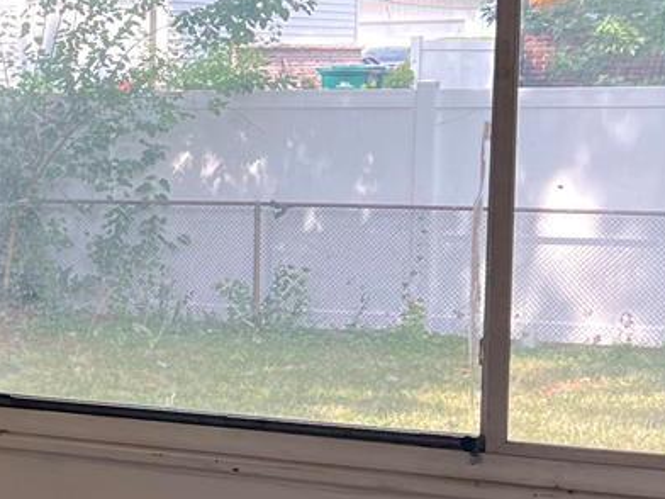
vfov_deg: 13.9
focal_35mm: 106
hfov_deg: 16.8
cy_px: 328
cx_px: -343
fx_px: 2036
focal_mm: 5.7
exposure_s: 1/206
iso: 50
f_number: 1.5
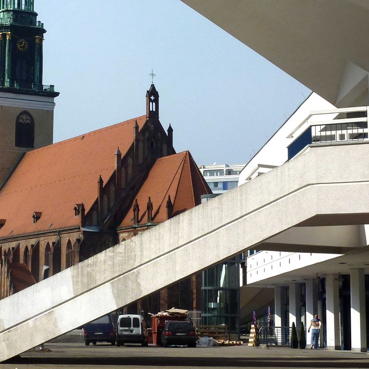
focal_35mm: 96
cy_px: 86
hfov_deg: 17.9
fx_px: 1158
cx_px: 57
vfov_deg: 18.0
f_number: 5.6
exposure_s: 1/640
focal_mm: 8.5
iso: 80
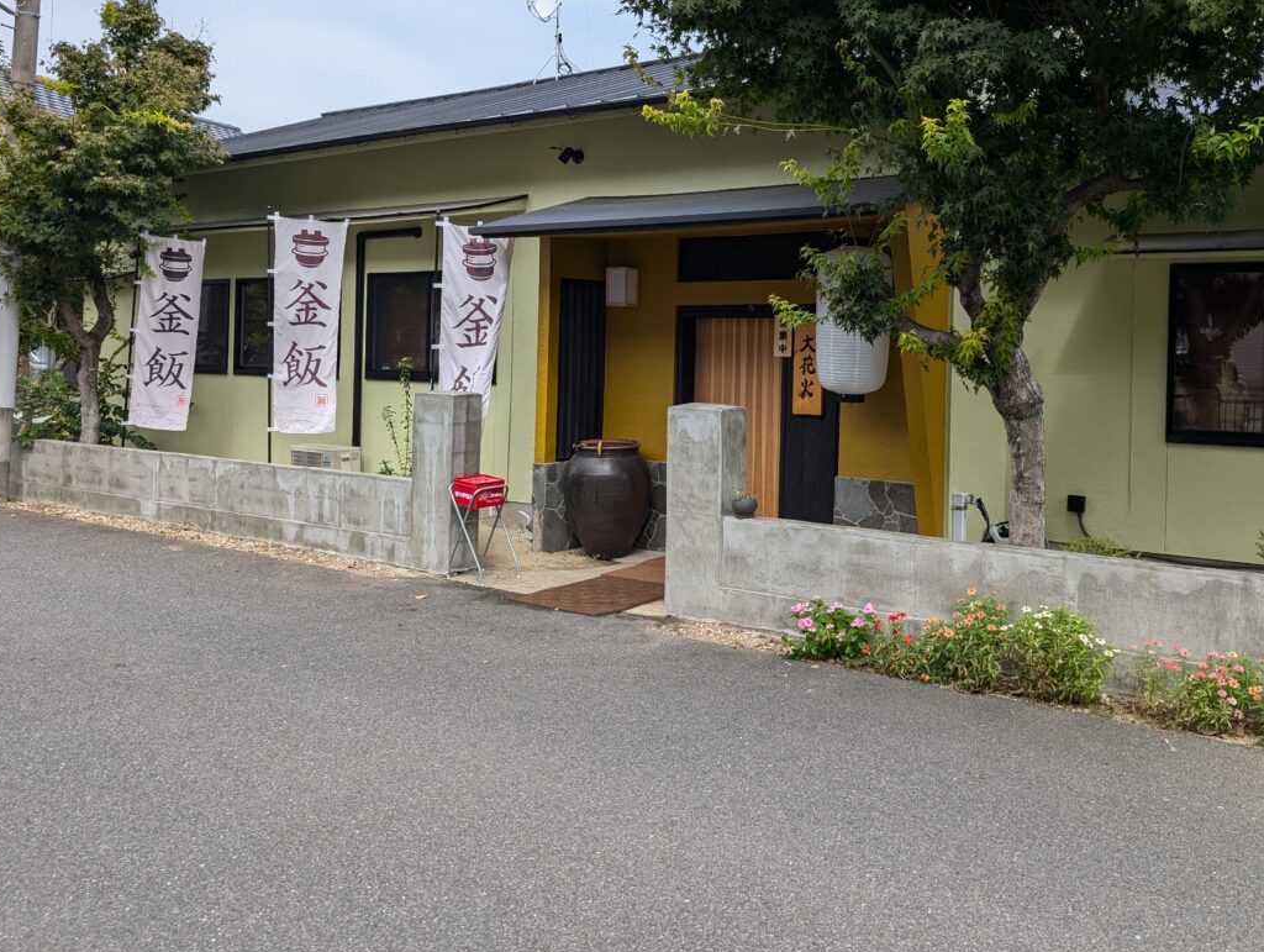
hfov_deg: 59.3
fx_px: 1097
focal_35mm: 30
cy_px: 375
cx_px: 771
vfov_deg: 46.6
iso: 21
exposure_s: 1/771
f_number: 1.68
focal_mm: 6.9
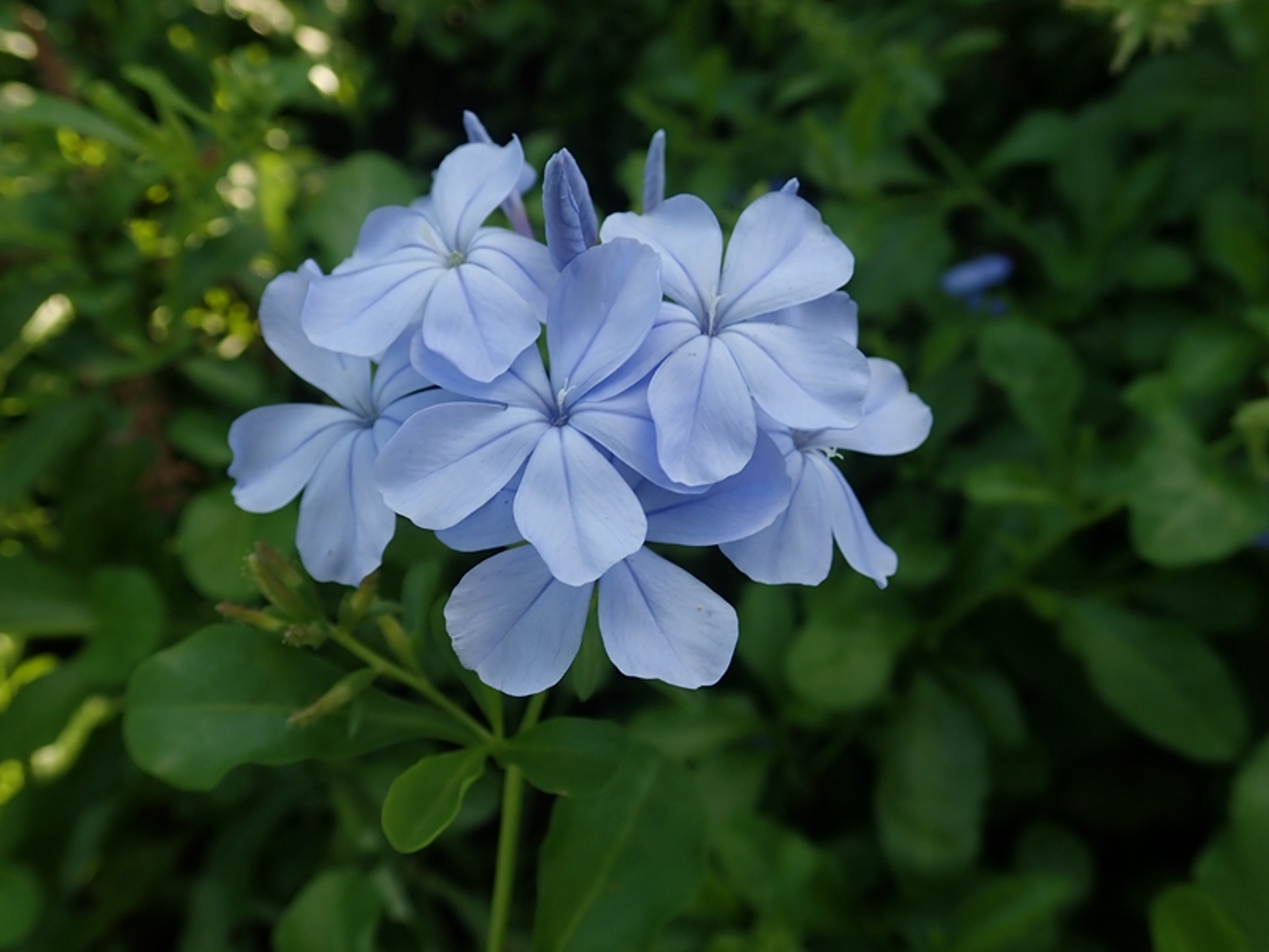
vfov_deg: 46.8
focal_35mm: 30
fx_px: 1100
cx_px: 634
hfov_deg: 60.0
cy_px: 476
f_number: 3.2
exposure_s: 1/160
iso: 100
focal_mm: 5.5
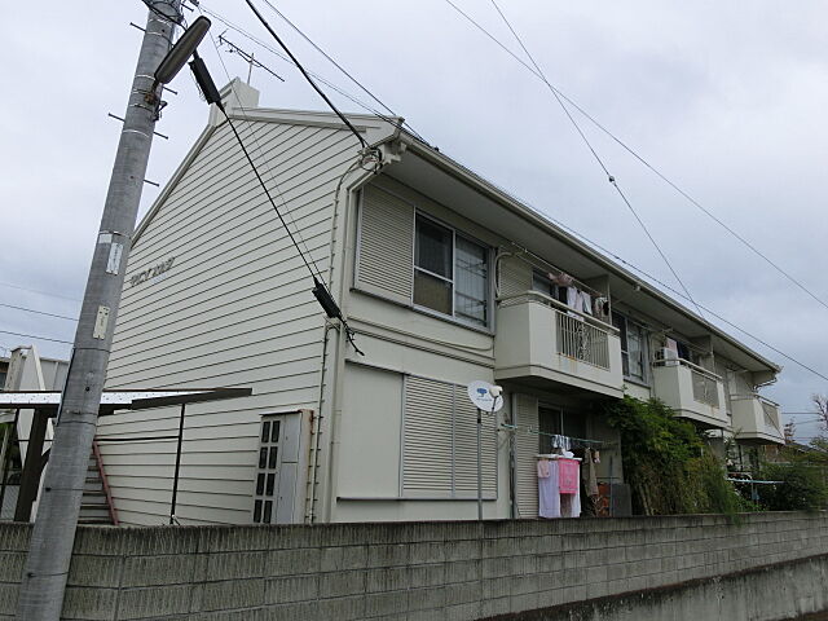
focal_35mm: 25
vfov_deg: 54.9
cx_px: 414
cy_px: 310
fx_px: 598
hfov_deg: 69.4
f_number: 8
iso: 80
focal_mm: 4.4
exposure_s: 1/250
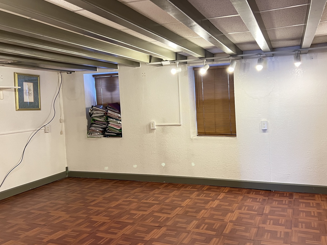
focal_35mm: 31
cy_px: 115
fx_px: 293
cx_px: 186
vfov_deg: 45.4
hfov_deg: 58.1
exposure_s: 1/60
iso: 250
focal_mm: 5.7
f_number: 1.5
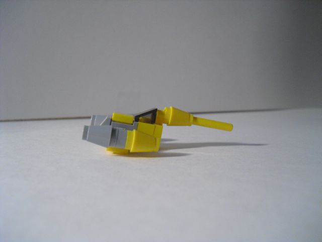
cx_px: 161
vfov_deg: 39.7
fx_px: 335
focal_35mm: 36
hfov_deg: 51.4
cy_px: 121
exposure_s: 1/80
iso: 400
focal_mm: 6.3
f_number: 3.1
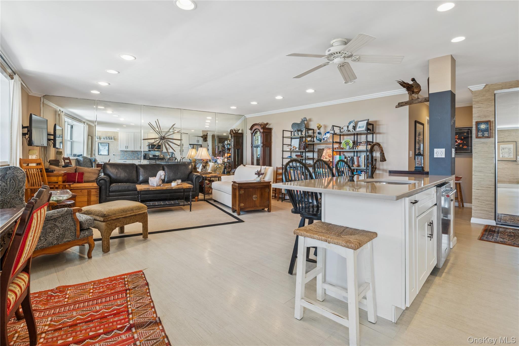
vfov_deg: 70.4
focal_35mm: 17
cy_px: 173
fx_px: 245
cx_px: 260
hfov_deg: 93.3
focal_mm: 17
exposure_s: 1/15
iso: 640
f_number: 14
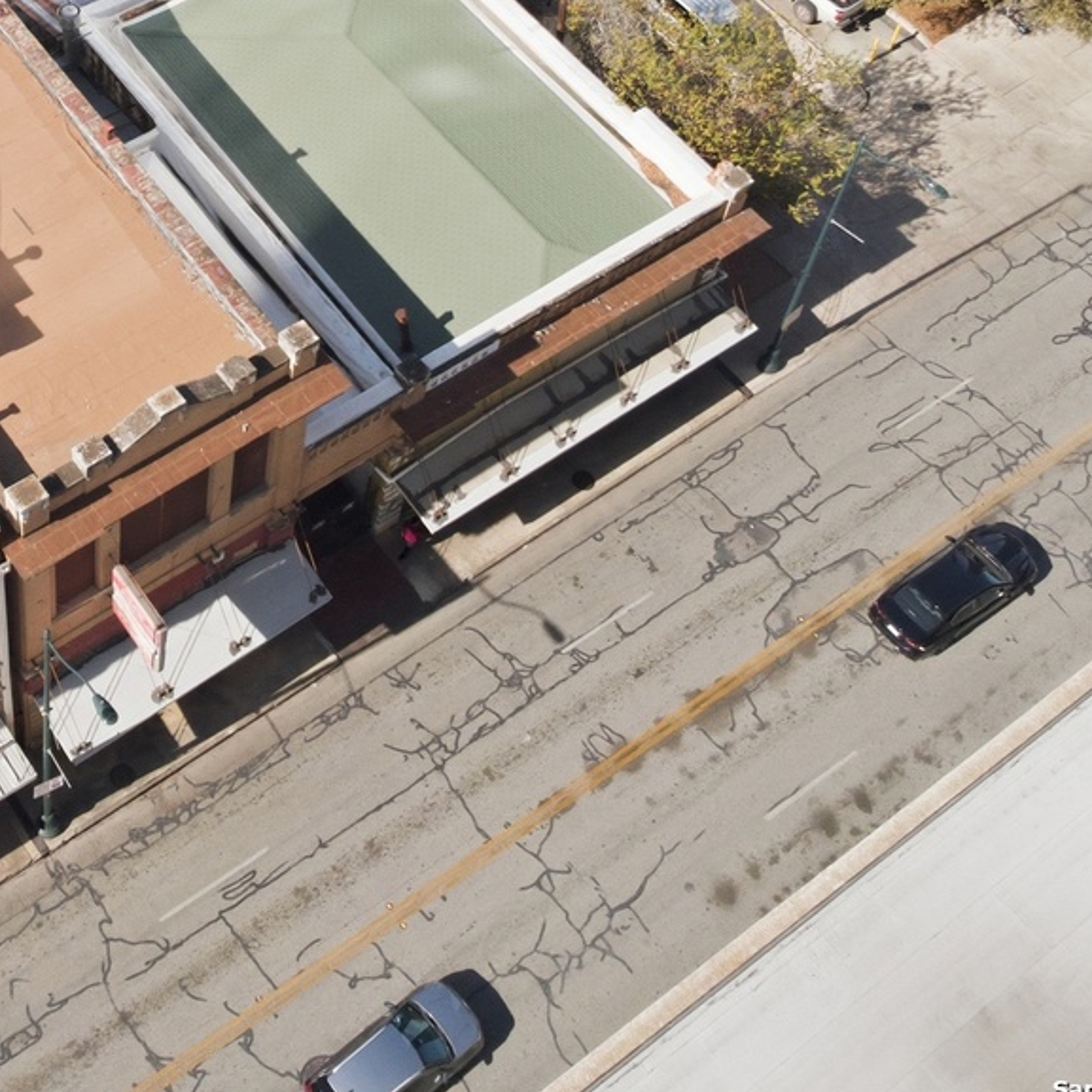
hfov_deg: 30.7
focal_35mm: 53
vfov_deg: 30.6
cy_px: 83
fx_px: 1892
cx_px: 98
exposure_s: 1/1135
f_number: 2.8
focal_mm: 4.5
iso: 102
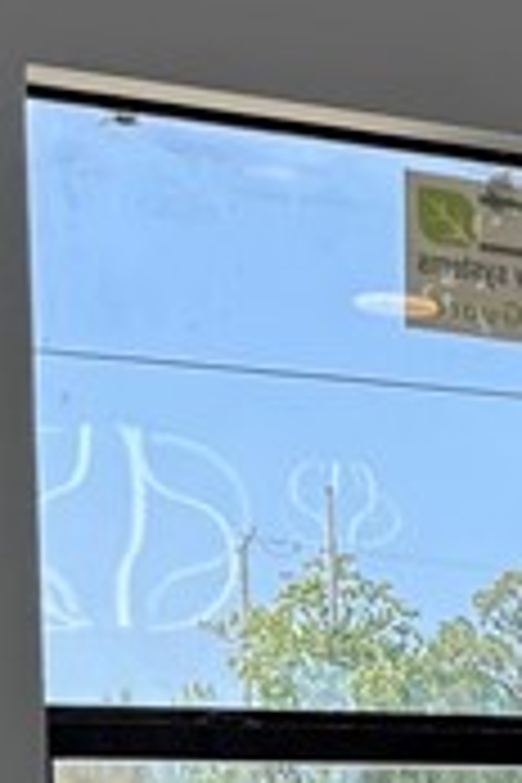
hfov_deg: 8.1
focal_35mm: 147
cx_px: 1539
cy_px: 1058
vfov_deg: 13.4
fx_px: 3197
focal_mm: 6.76
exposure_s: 1/639
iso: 80
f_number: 1.78
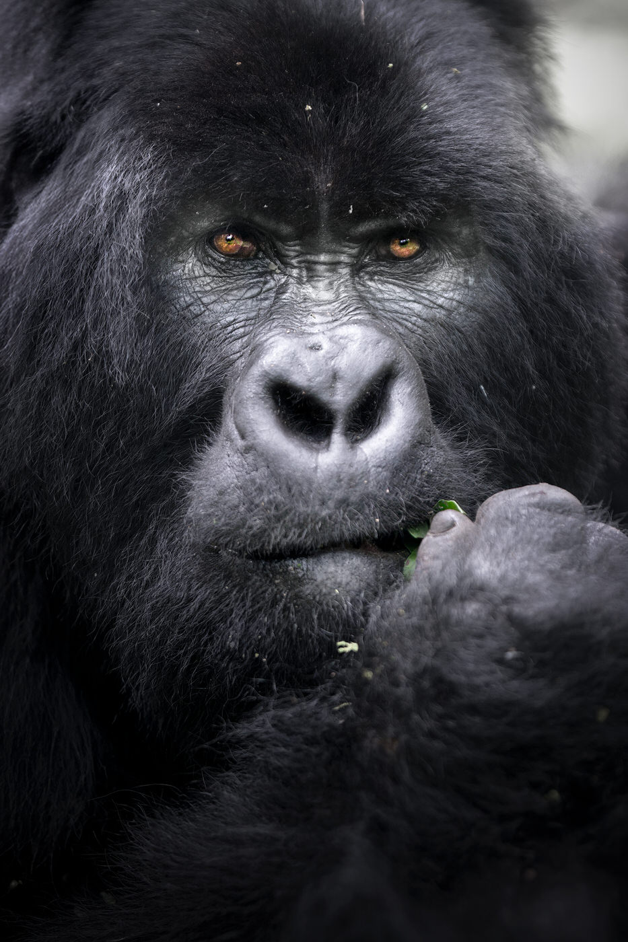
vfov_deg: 15.2
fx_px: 3533
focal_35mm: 135
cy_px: 471
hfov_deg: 10.2
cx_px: 314
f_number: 1.8
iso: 1250
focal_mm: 135
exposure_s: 1/800
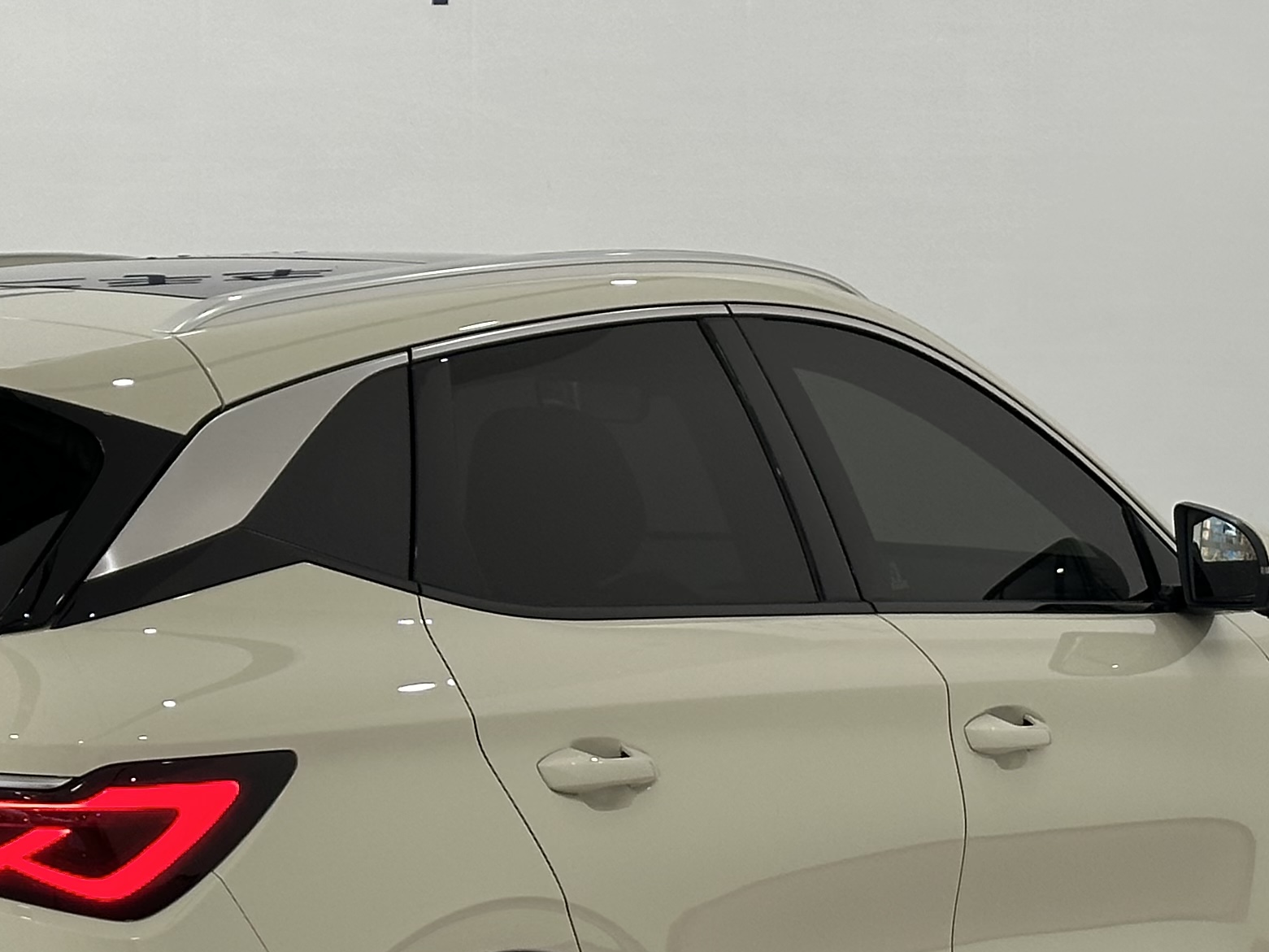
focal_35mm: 124
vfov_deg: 11.9
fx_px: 4546
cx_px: 254
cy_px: 566
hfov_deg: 15.8
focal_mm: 6.86
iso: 50
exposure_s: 1/176
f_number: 1.78
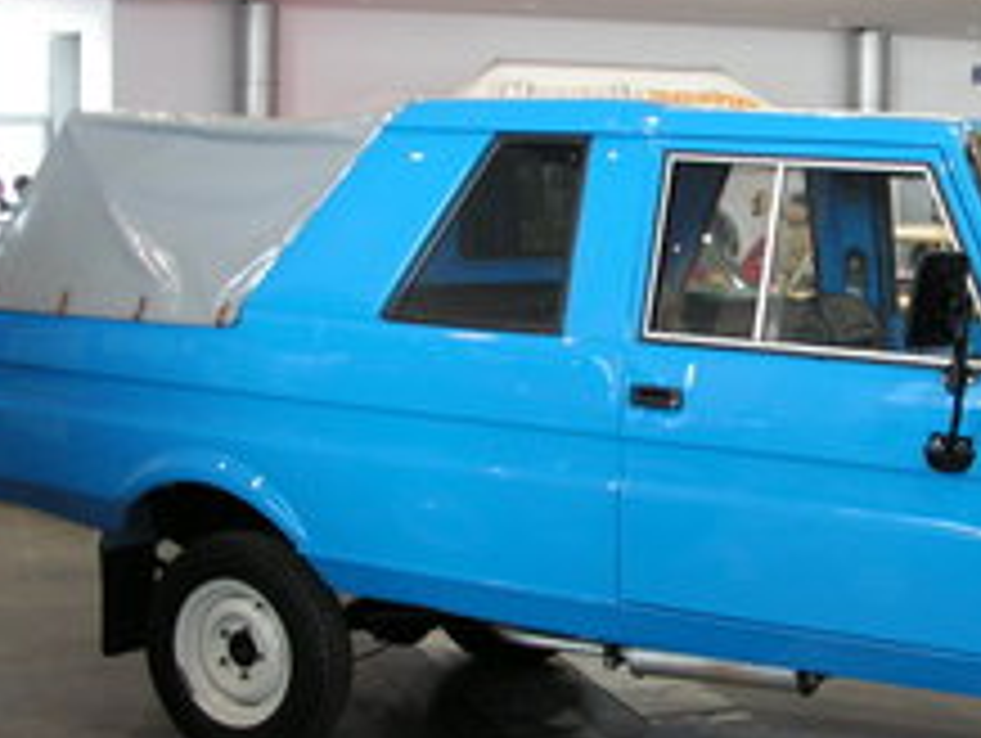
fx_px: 1872
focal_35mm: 66
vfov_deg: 22.3
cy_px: 392
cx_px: 752
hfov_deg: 28.9
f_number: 3.2
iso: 200
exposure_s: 1/10
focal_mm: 6
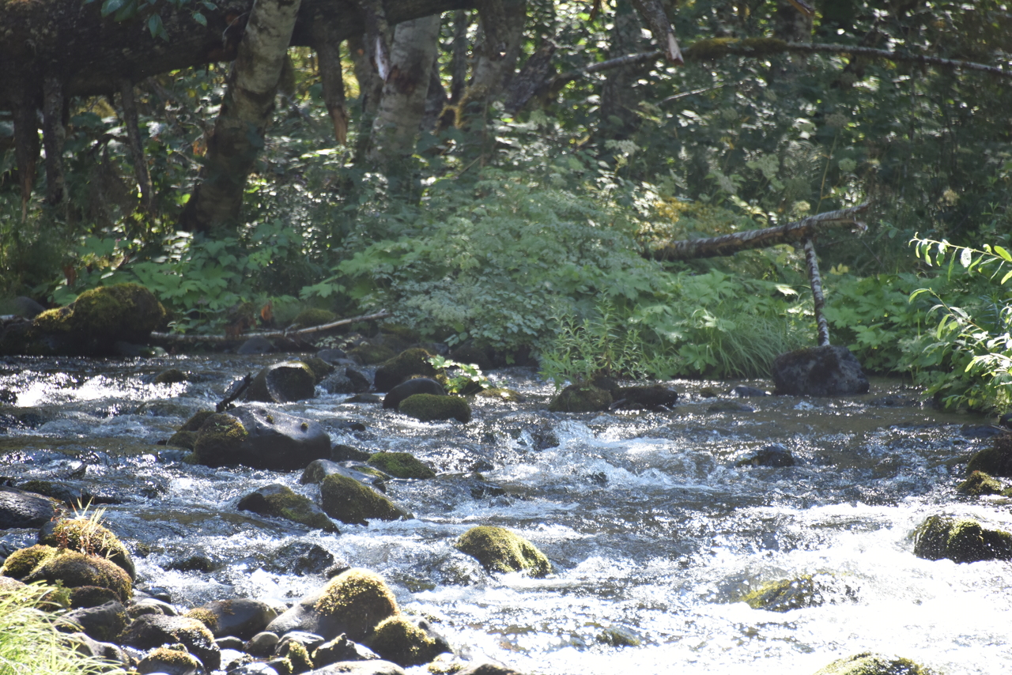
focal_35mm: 300
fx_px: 8435
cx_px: 506
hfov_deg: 6.9
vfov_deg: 4.6
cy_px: 338
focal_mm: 300
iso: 1400
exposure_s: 1/640
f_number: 5.6
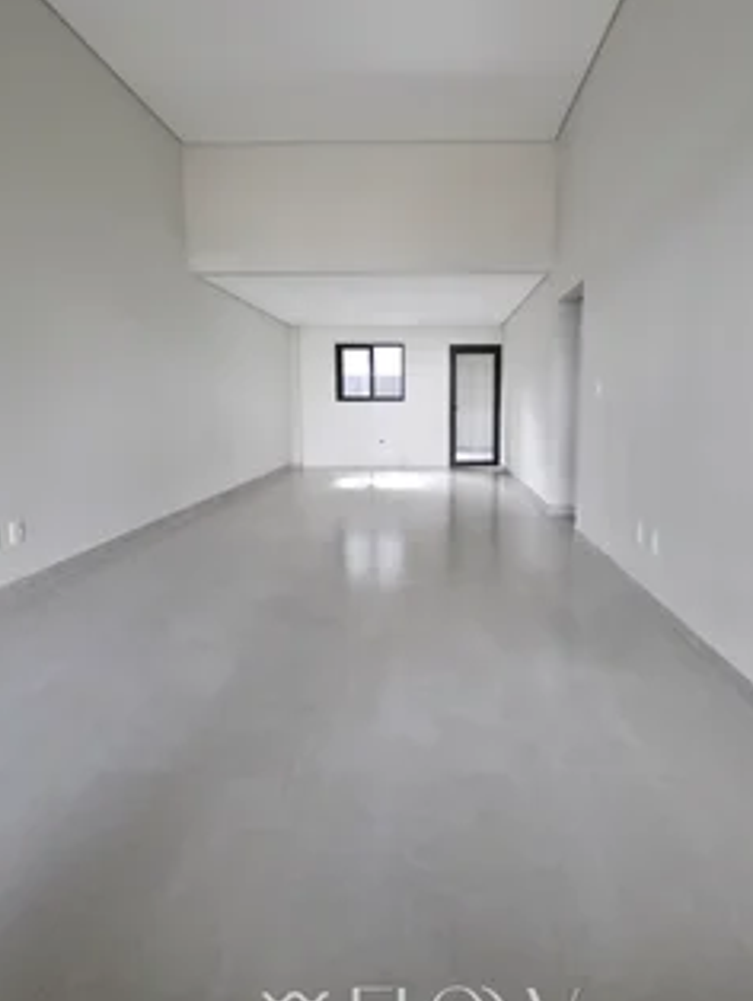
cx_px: 421
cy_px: 456
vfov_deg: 94.2
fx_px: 463
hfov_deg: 77.9
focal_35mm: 16
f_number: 1.9
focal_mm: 2.2
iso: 64
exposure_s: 1/60
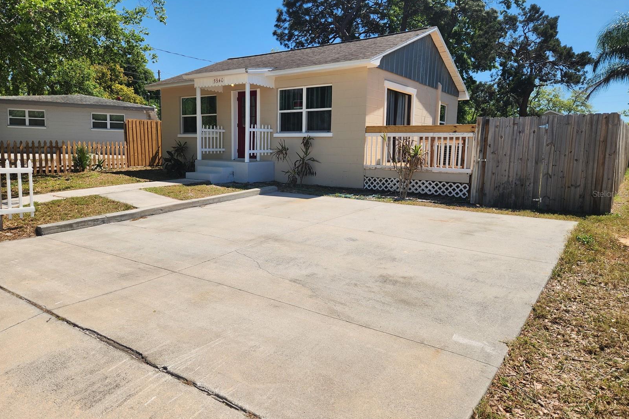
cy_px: 194
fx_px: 419
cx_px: 315
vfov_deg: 53.1
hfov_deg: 73.7
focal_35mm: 24
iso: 20
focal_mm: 5.4
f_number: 1.8
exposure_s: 1/1920
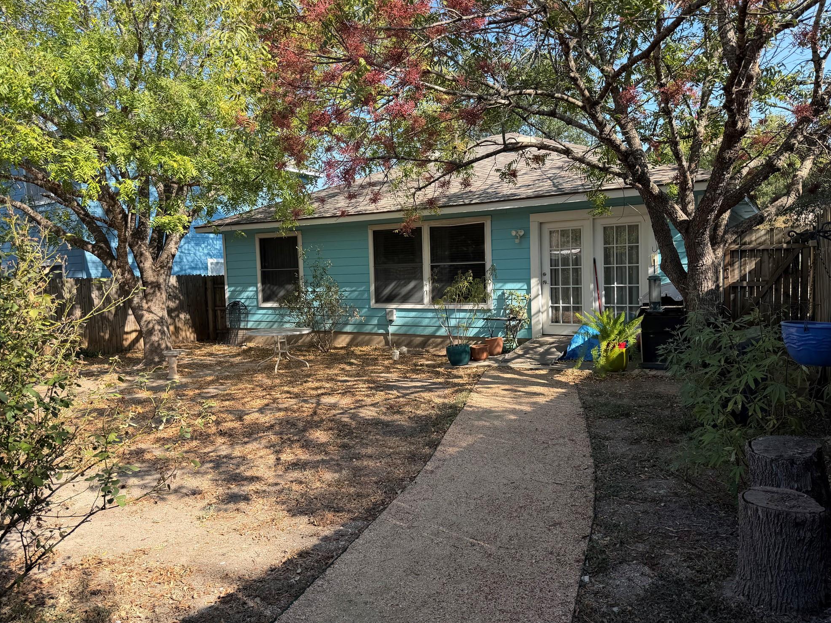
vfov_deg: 54.9
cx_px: 405
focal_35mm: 25
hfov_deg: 69.4
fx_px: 600
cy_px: 303
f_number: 1.78
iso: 80
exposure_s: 1/1271
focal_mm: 6.76
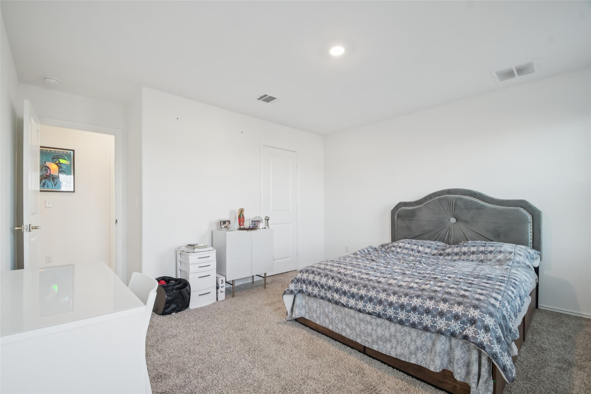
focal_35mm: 15
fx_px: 246
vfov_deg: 77.3
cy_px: 197
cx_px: 296
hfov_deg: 100.4
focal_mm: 10
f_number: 8
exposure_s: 1/15
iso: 400
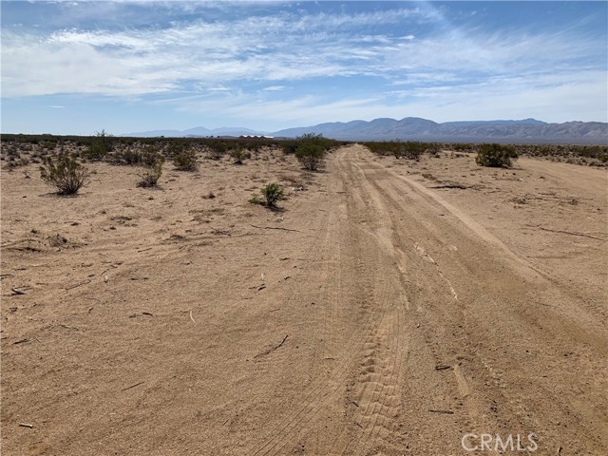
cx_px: 304
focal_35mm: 26
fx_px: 457
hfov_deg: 67.3
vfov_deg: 53.1
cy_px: 228
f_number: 1.8
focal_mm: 4.25
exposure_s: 1/5128
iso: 25
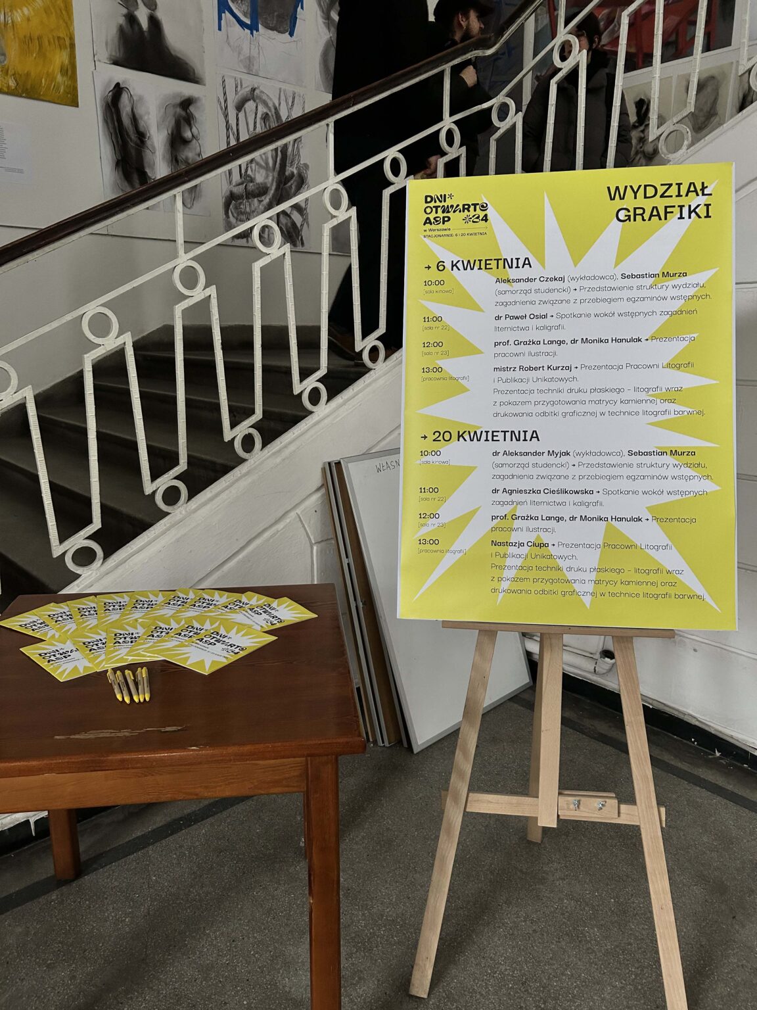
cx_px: 378
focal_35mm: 26
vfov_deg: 67.3
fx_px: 758
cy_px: 505
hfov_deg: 53.1
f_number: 1.5
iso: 125
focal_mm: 5.7
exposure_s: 1/121
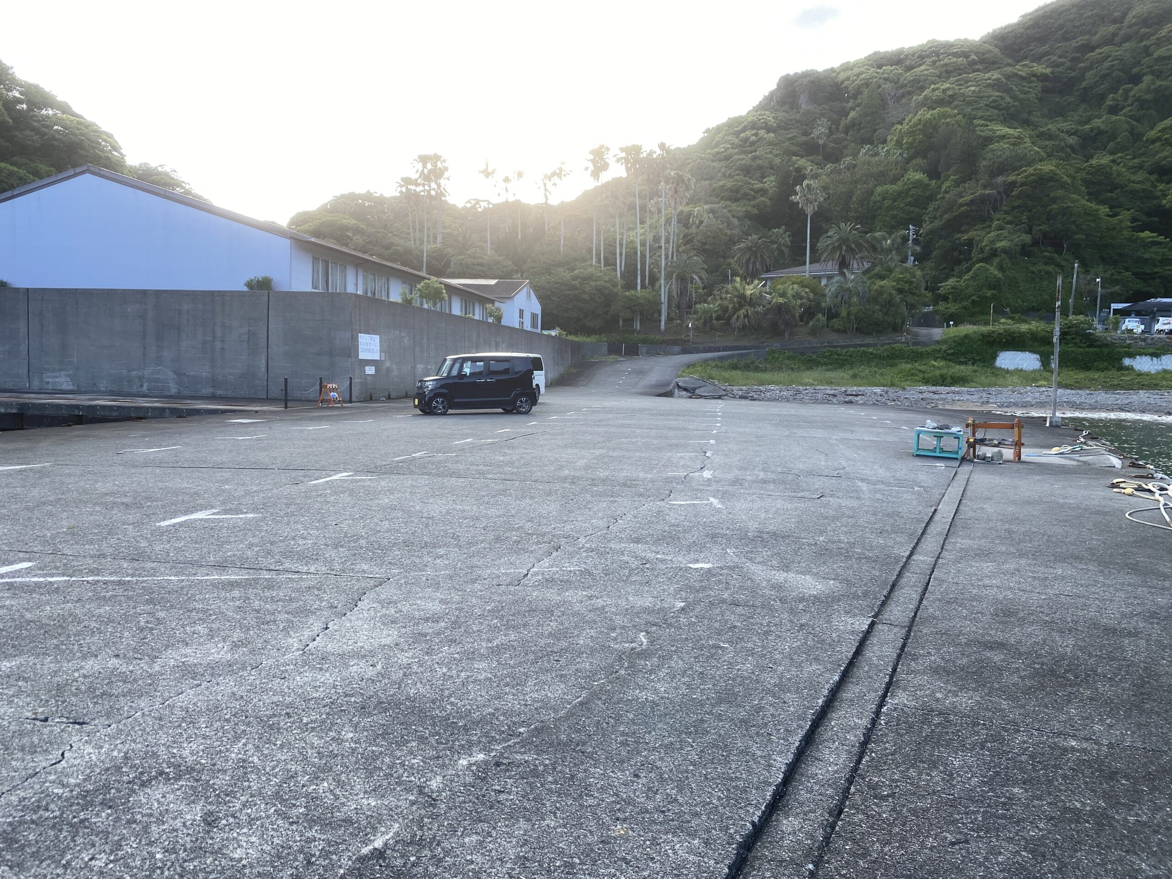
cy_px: 440
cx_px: 586
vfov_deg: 53.1
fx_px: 880
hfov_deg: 67.3
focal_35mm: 26
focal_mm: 4.25
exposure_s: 1/747
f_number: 1.8
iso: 32
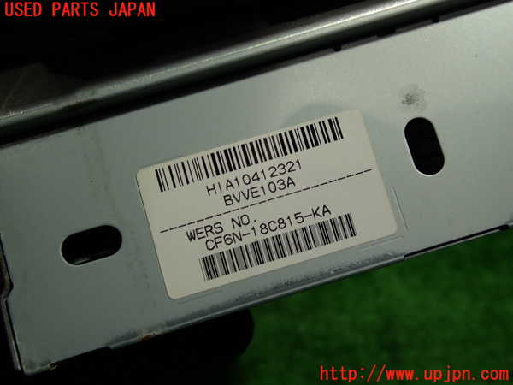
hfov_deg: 60.0
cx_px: 256
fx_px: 445
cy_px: 192
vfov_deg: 46.8
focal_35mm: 30
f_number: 2.3
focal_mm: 5.4
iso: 125
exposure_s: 1/60
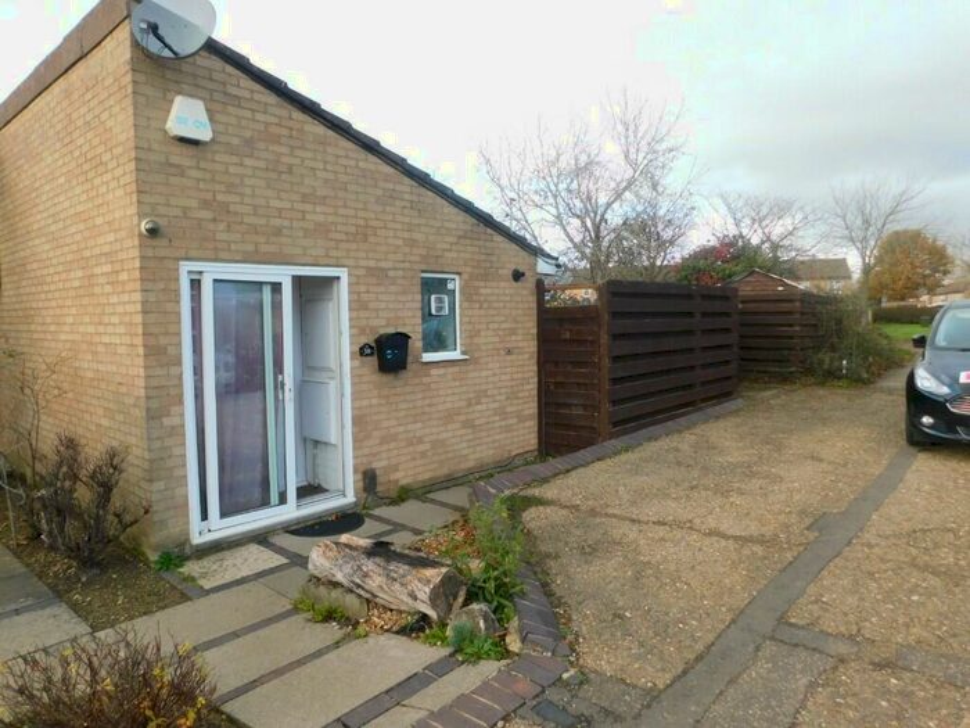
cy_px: 364
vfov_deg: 58.9
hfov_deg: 73.9
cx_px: 485
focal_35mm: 23
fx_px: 644
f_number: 3
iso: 125
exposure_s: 1/200
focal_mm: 4
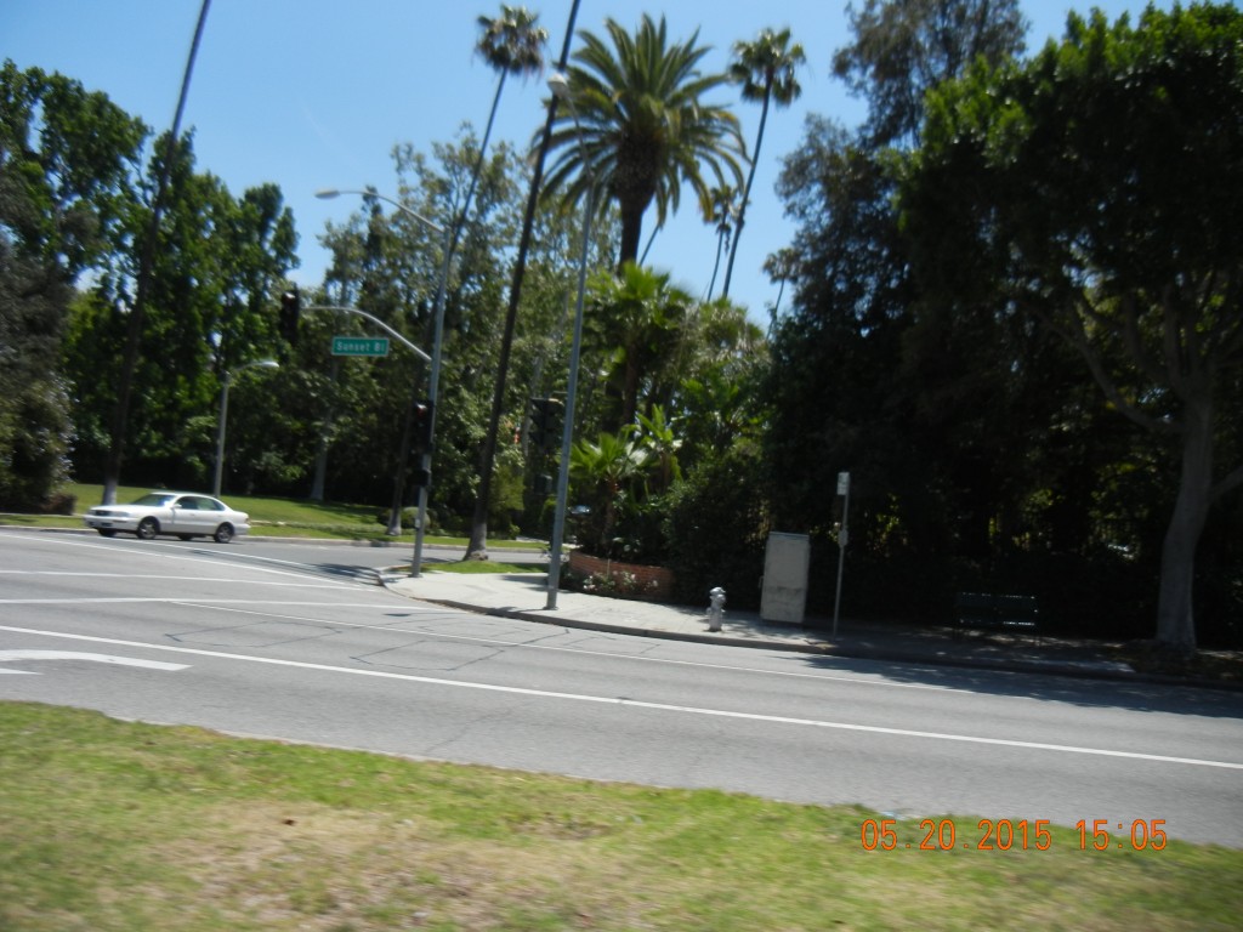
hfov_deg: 60.0
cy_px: 466
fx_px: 1077
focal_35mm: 30
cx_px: 622
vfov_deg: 46.8
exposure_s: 1/396
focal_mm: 5.4
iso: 160
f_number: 7
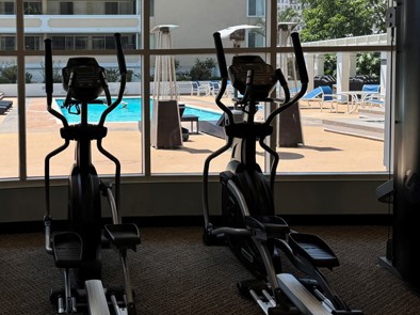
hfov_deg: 45.6
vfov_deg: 36.3
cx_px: 86
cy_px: 97
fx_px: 473
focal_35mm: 39
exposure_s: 1/773
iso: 80
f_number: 1.78
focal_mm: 6.76
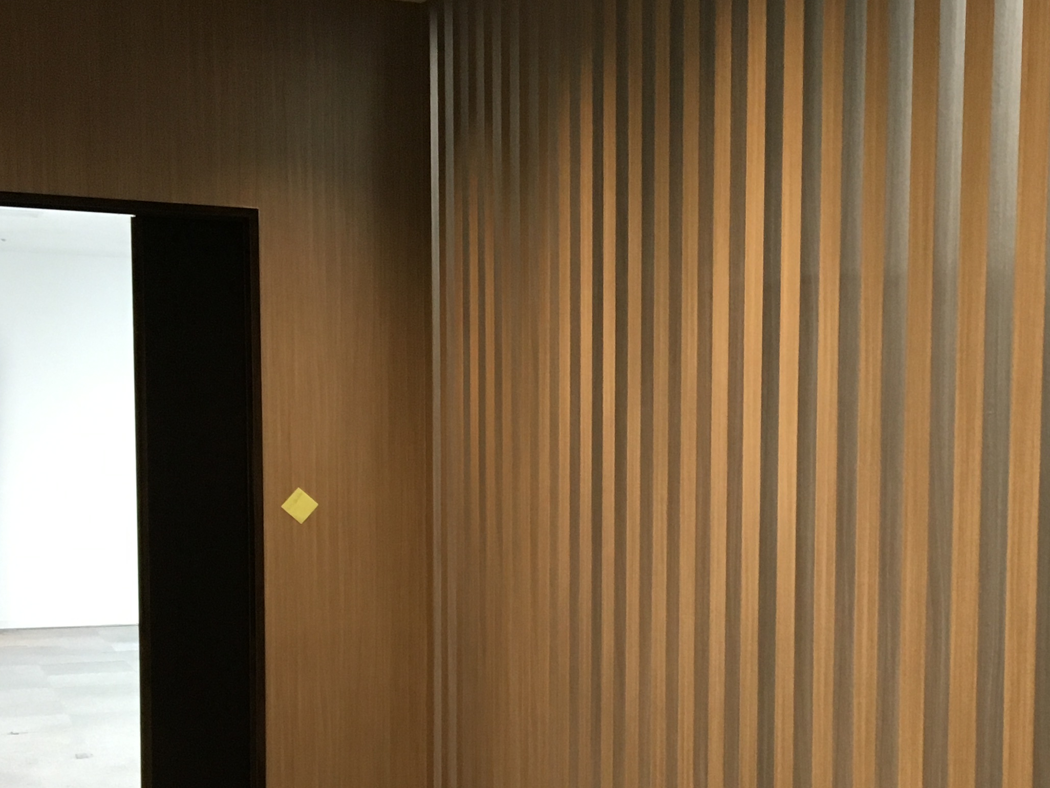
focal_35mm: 57
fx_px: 1729
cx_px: 728
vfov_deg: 25.4
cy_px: 577
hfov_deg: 33.4
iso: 125
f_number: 2.2
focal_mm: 4.15
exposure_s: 1/30
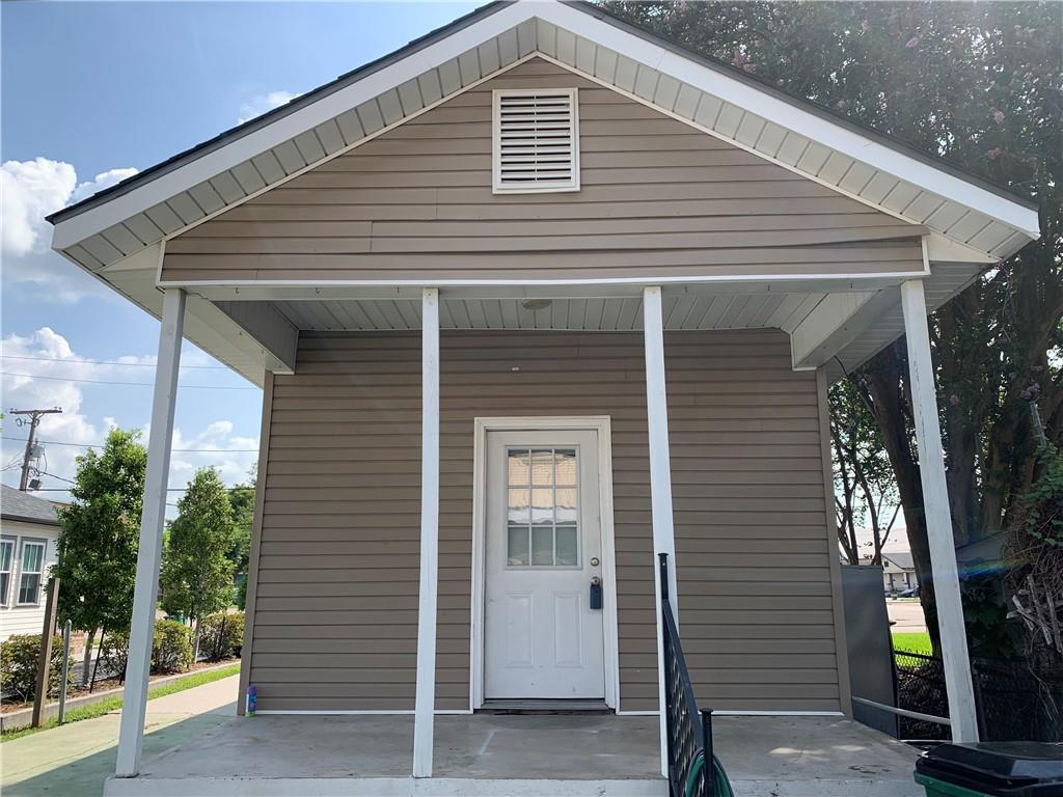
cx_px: 532
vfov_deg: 53.1
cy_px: 398
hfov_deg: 67.3
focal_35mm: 26
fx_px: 798
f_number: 1.8
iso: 25
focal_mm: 4.25
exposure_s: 1/1266
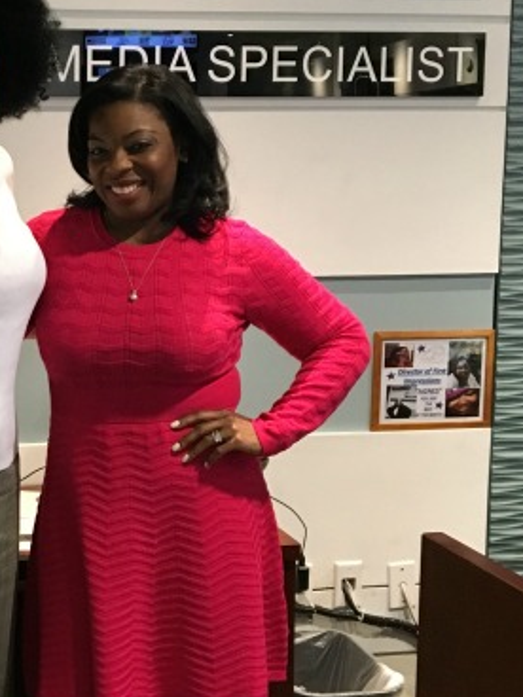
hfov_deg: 22.5
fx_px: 1269
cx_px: 13
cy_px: 328
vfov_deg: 30.7
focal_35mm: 63
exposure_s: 1/17
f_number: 2.2
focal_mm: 4.15
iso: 200
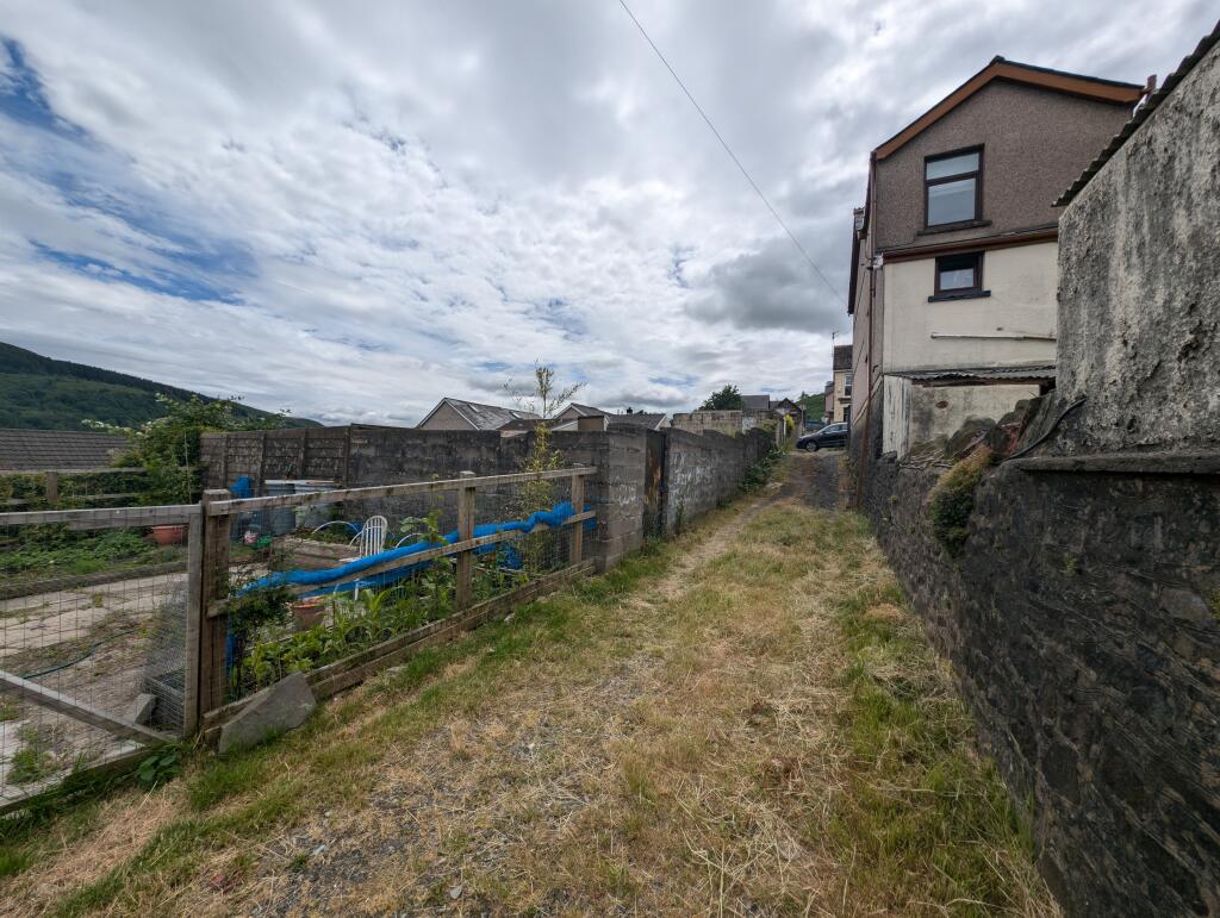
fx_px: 424
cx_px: 610
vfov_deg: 94.6
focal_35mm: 12
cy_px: 459
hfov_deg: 110.5
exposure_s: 1/4405
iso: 40
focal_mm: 2.23
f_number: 1.95
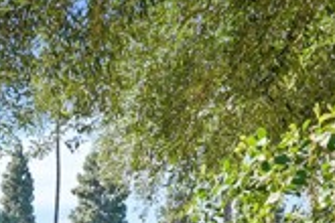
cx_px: -22
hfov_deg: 29.6
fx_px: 577
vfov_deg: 17.8
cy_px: 394
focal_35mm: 62
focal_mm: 16
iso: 100
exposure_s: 1/125
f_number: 4
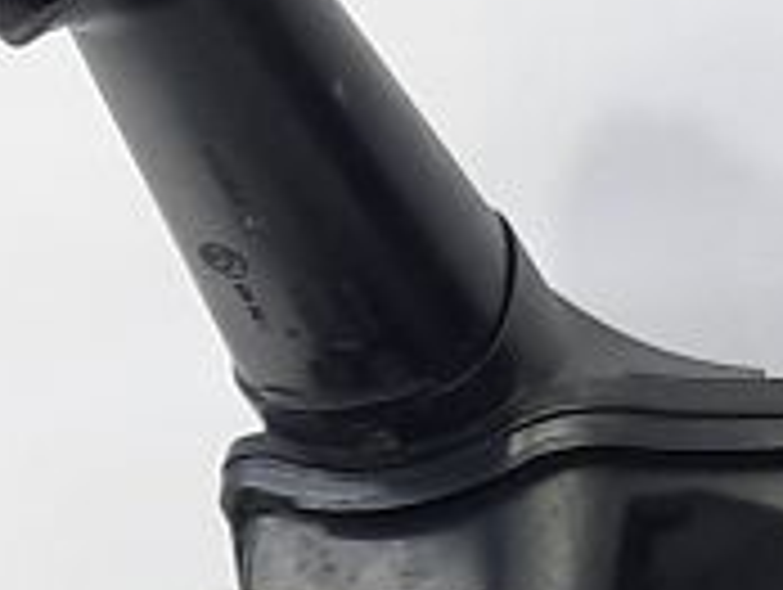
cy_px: 802
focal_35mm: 172
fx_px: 3896
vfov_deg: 8.5
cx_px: 1170
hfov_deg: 11.0
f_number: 2
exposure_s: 1/50
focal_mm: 4.6
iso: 80
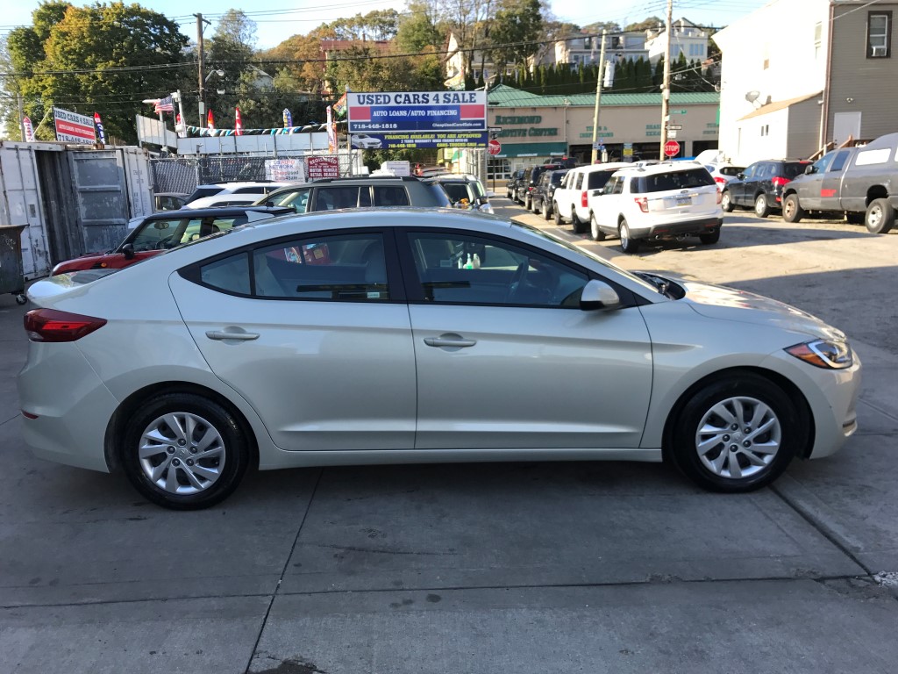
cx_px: 449
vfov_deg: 49.7
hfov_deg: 63.4
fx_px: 726
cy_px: 337
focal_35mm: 28
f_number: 1.8
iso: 20
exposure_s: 1/563
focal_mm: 3.99
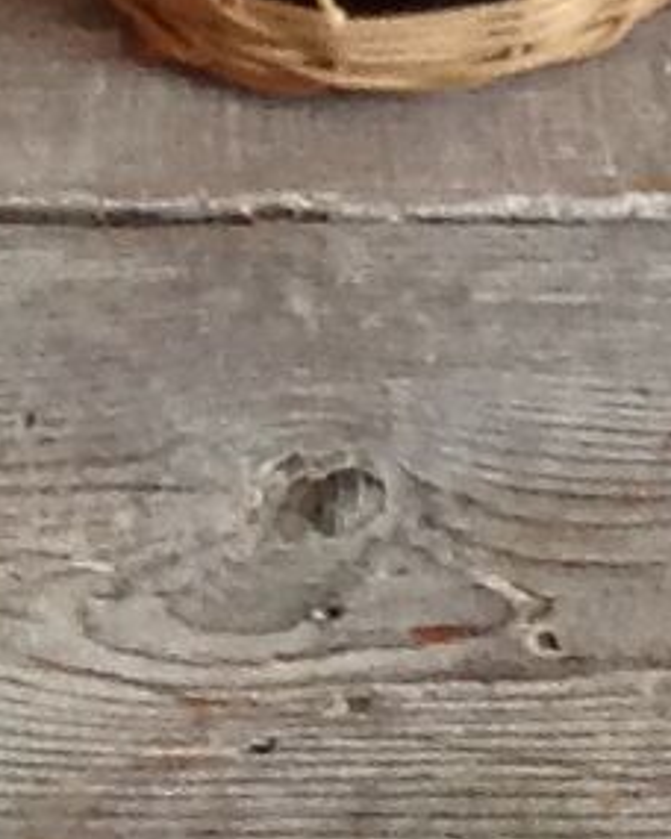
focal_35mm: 310
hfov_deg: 4.8
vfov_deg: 6.1
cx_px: 1998
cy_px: -942
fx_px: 7695
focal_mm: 4.28
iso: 125
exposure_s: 1/15
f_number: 2.4
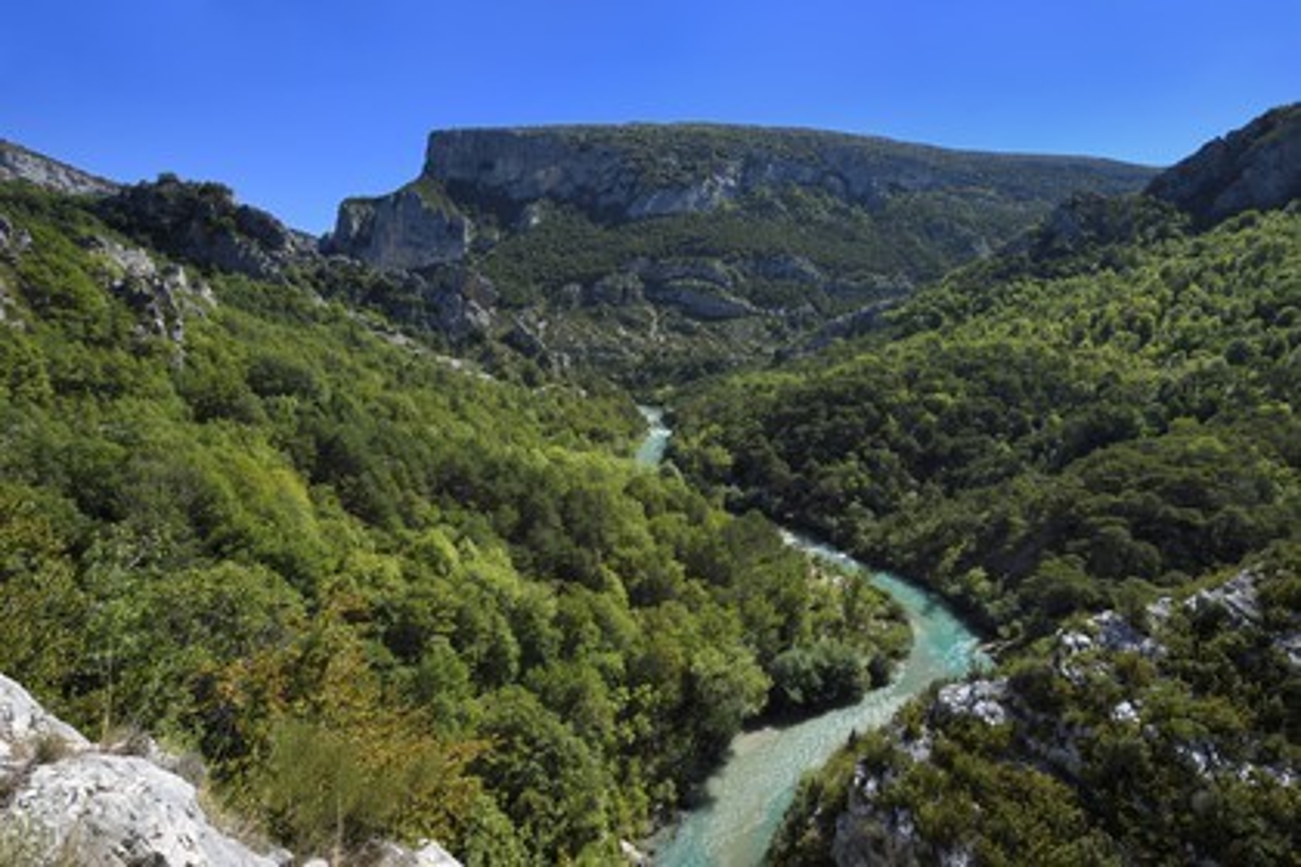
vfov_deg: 73.7
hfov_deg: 96.7
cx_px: 650
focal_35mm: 16
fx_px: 578
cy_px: 434
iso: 200
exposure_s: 1/200
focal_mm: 16
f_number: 13
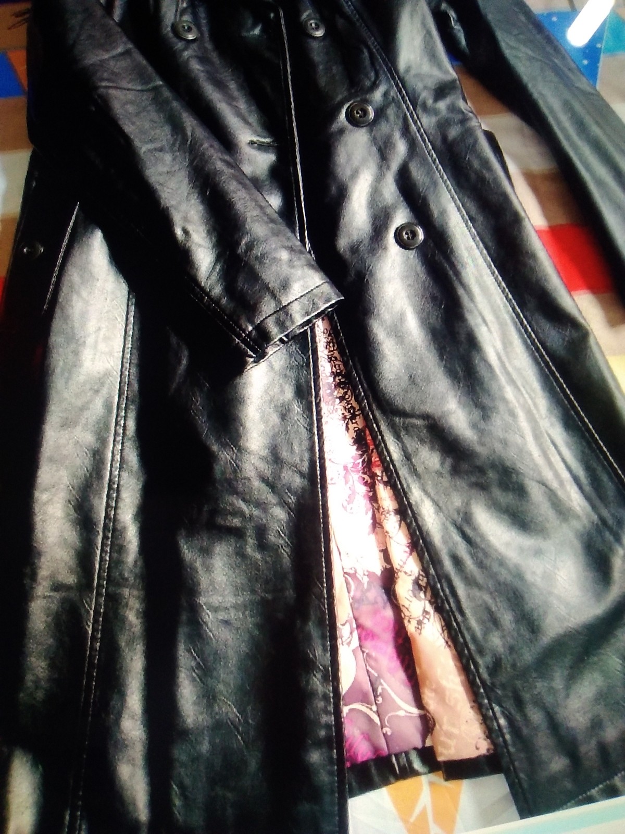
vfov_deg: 61.7
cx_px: 312
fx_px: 698
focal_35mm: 29
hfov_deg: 48.2
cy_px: 417
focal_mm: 2.39
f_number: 2.4
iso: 238
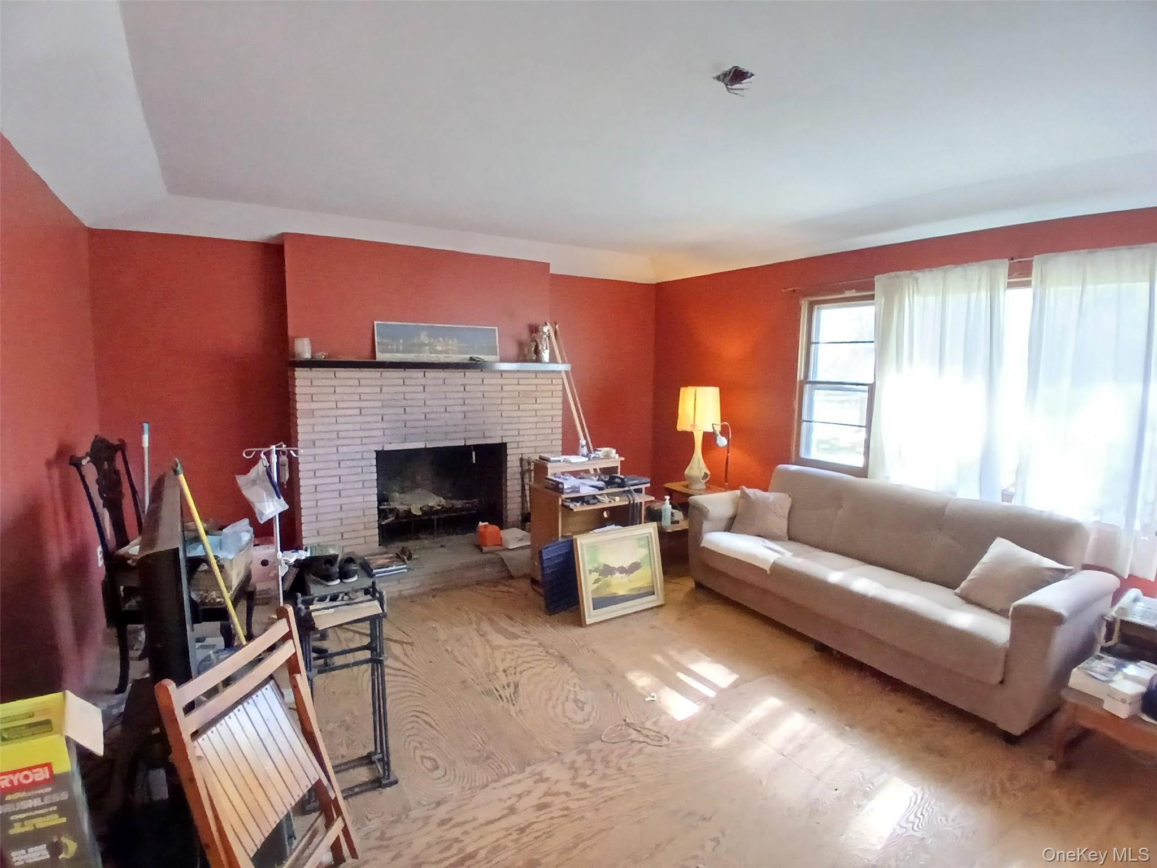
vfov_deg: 74.7
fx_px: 568
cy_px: 434
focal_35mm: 17
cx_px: 578
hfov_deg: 91.0
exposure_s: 1/24
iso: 400
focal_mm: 1.4
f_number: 2.2
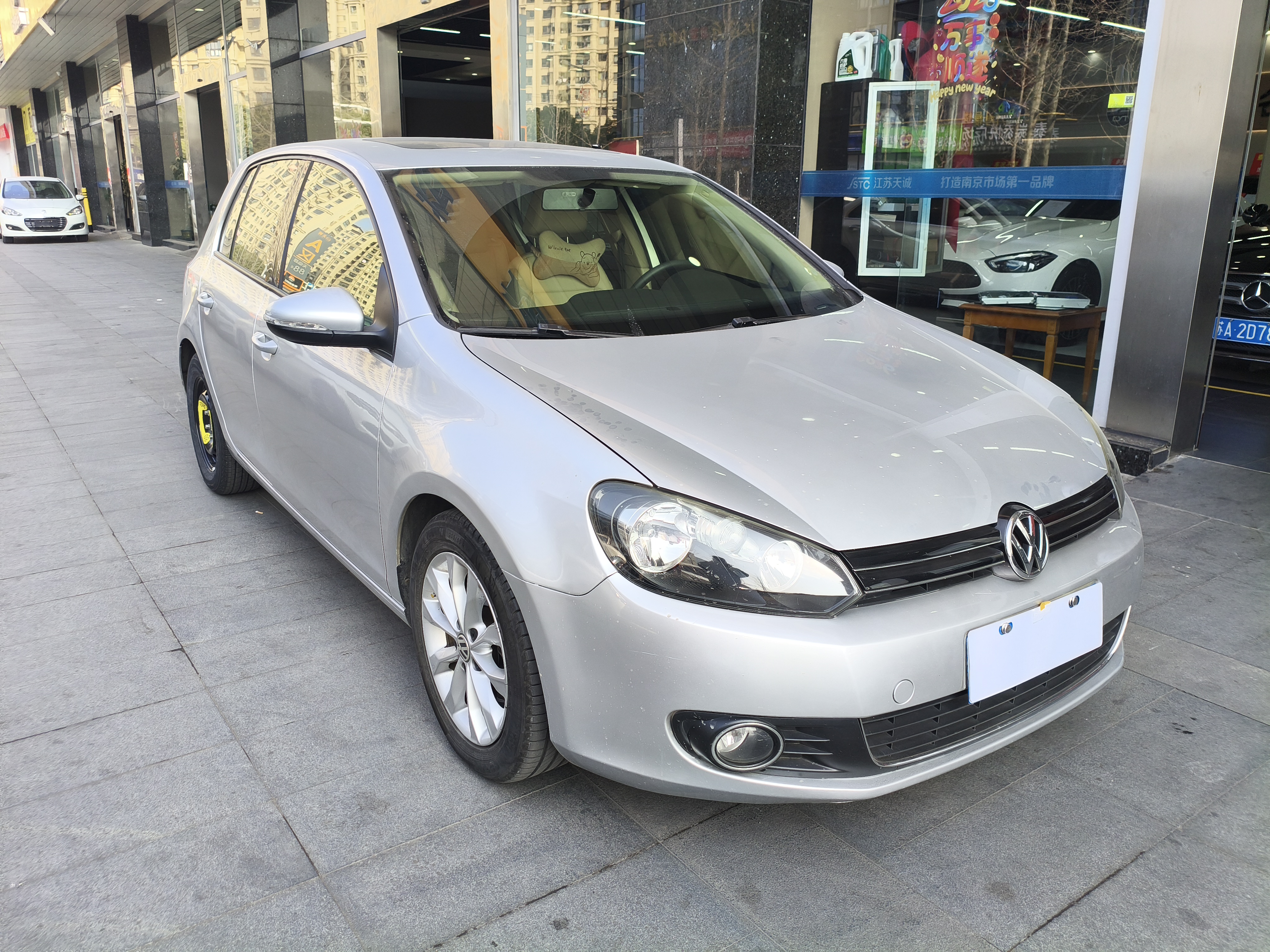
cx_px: 635
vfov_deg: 53.1
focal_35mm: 26
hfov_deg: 67.3
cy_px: 476
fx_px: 954
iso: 50
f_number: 1.5
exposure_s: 1/582
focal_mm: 4.94
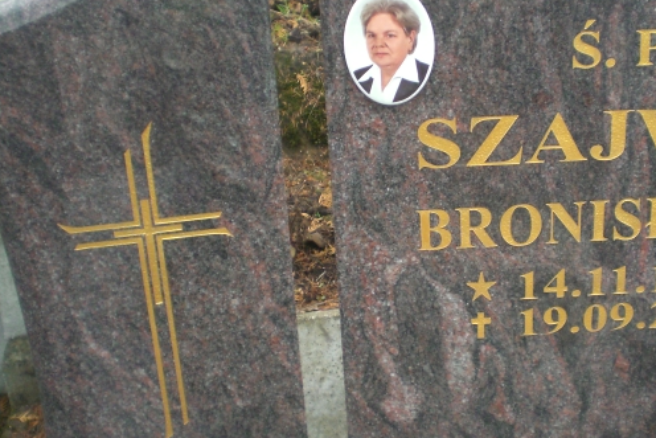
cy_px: 226
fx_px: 930
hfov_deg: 38.7
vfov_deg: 26.5
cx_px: 398
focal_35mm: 51
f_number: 3.1
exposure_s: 1/100
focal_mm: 6.3
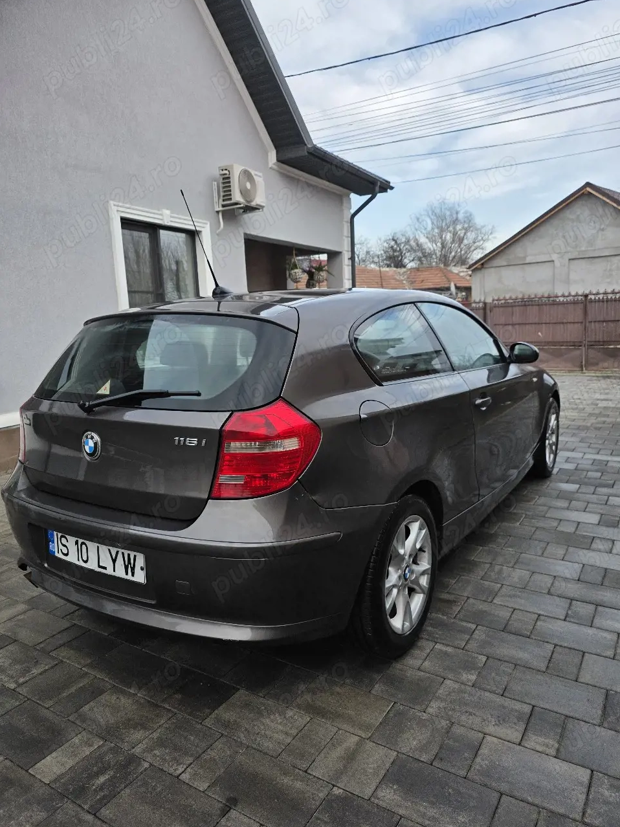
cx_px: 322
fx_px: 573
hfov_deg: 56.8
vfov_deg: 71.6
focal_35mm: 24
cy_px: 402
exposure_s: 1/370
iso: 40
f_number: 1.7
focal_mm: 6.3
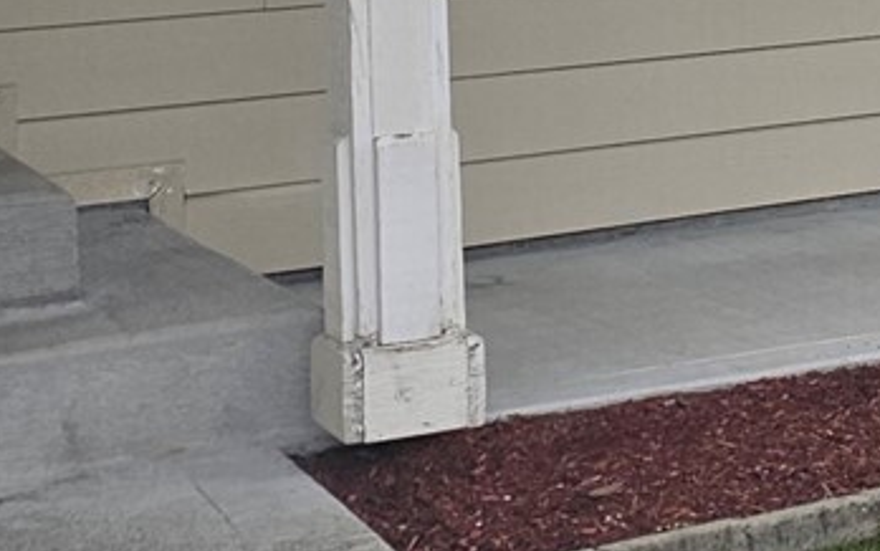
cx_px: 1161
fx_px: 2688
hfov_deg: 17.4
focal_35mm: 112
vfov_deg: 11.2
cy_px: -298
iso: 20
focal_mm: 6.3
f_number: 1.7
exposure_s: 1/404
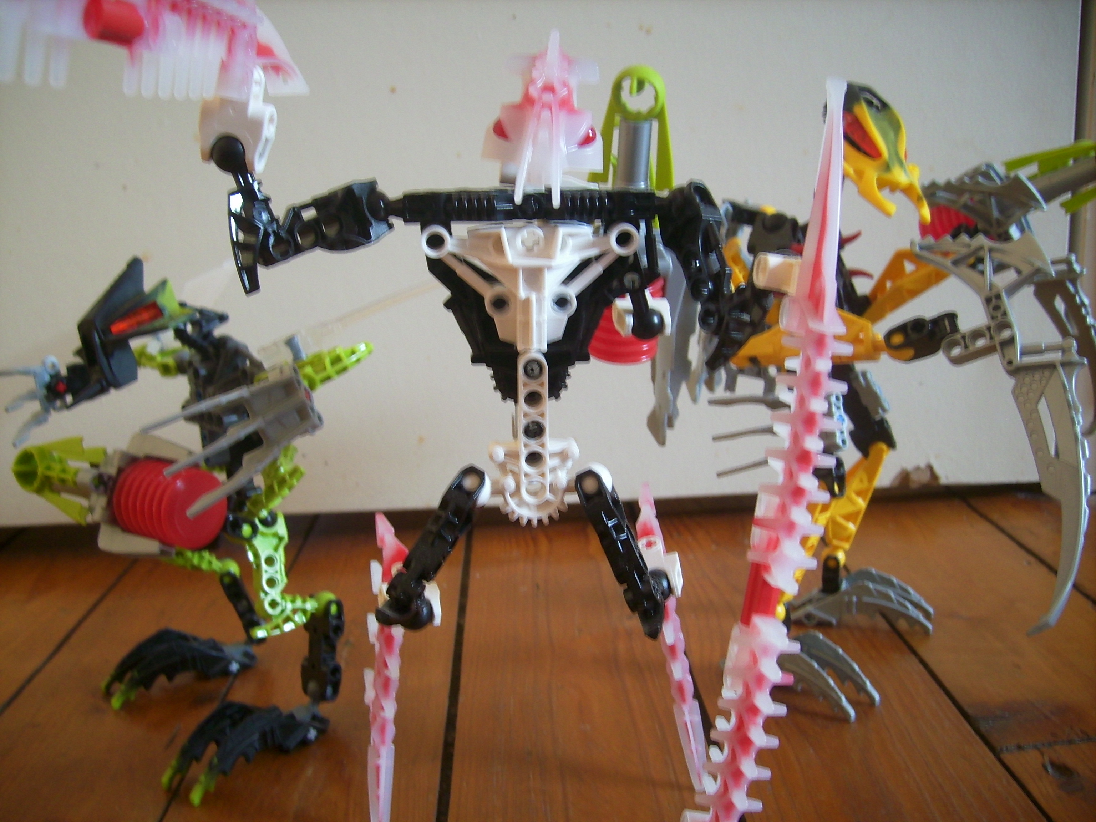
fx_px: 1013
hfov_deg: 56.8
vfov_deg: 44.2
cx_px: 548
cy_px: 411
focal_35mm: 32
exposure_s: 1/6
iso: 50
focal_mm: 5.99
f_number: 2.8
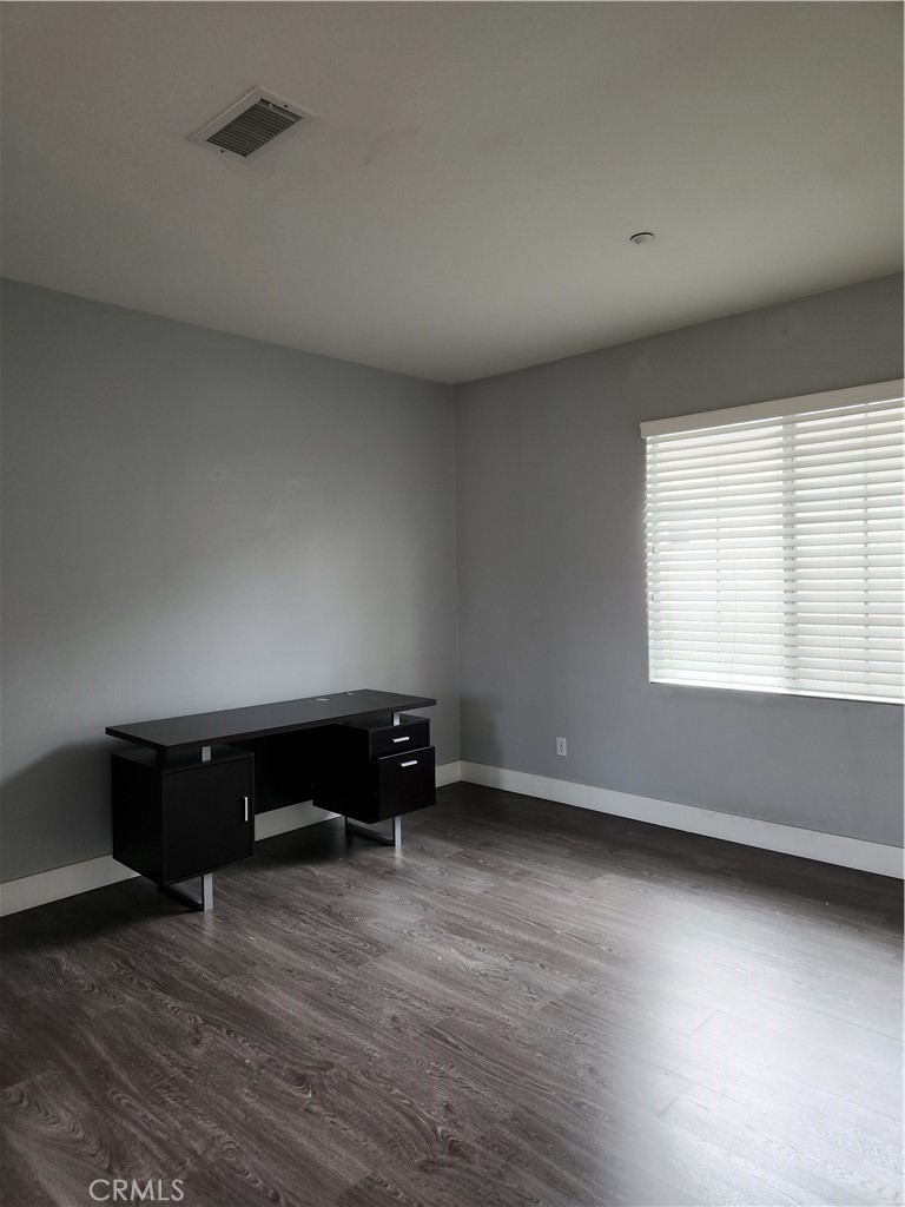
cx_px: 452
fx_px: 802
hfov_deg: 58.9
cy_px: 604
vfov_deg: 73.9
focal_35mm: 23
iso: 64
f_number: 1.8
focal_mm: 5.4
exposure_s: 1/60
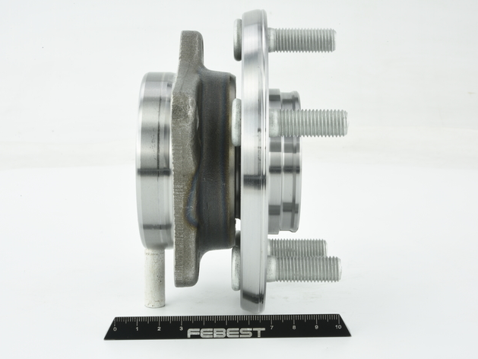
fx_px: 912
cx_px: 233
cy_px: 181
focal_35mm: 66
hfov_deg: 29.4
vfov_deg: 22.3
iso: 64
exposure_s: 1/2
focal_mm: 60
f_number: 29
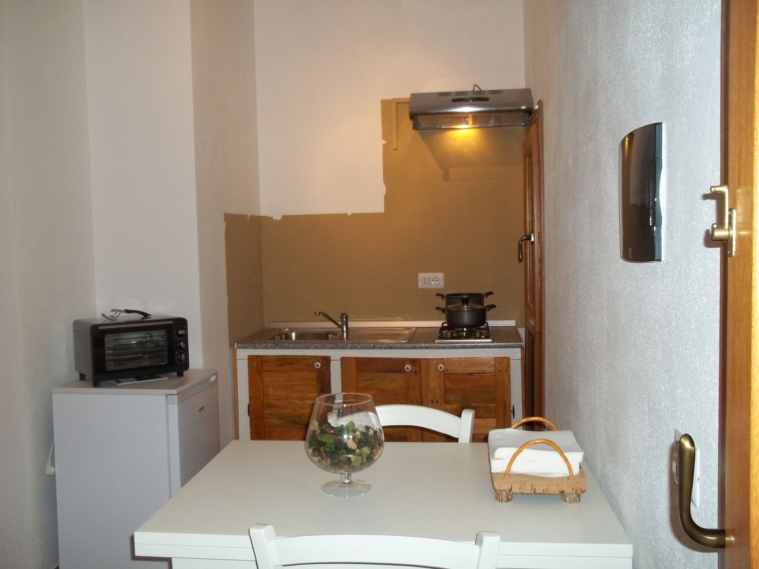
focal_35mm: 33
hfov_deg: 55.4
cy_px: 284
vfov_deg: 42.9
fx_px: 724
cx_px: 380
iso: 160
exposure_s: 1/30
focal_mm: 5.9
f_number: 3.3
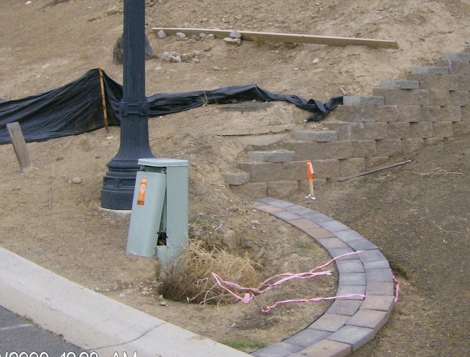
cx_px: 291
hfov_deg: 31.4
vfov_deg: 24.2
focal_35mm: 61
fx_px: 832
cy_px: 140
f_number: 4.8
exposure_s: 1/281
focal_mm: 6.4
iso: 100
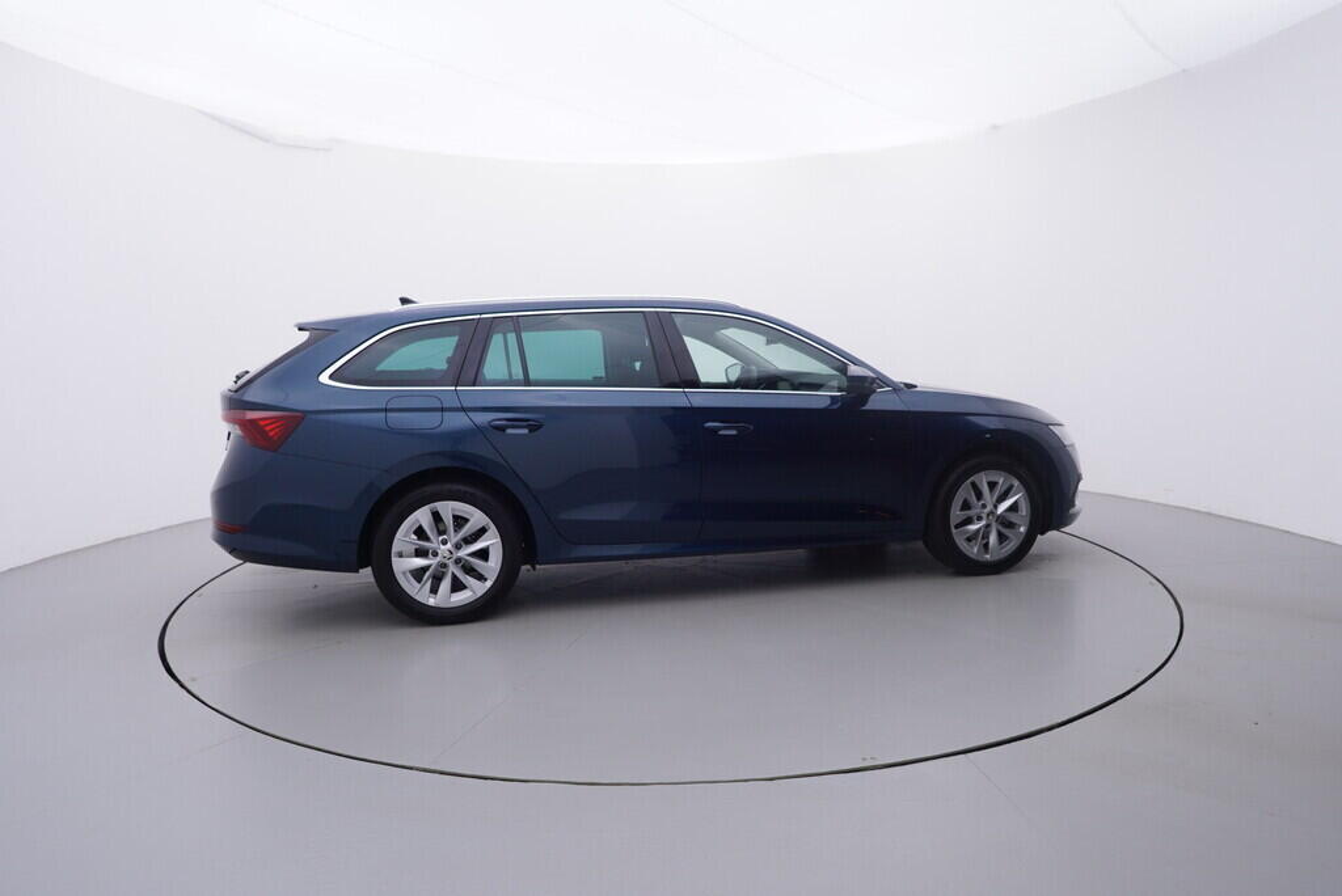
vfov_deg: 56.2
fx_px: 839
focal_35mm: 22
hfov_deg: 77.3
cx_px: 671
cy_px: 448
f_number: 5
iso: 200
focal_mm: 15
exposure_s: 1/80
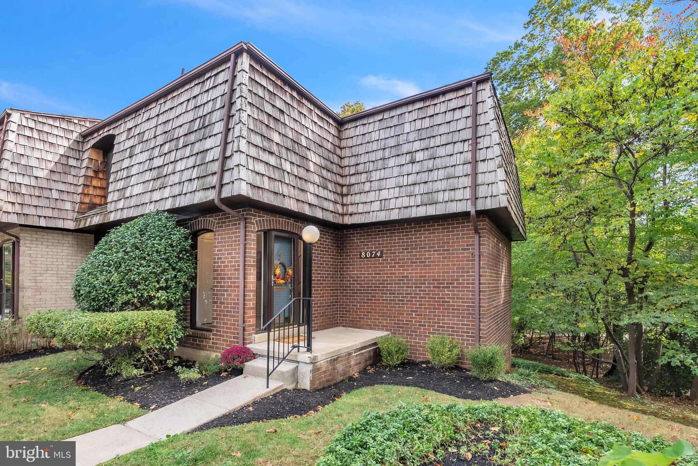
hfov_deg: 96.7
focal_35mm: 16
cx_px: 349
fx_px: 310
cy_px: 233
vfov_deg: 73.8
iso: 400
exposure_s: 1/250
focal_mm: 16
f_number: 6.3
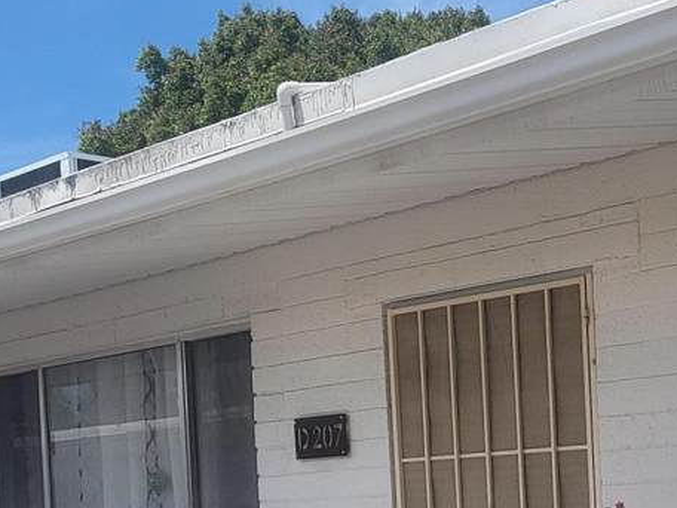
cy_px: 556
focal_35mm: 73
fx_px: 1428
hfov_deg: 25.5
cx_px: 661
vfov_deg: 19.3
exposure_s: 1/2456
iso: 50
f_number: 1.8
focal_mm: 4.25
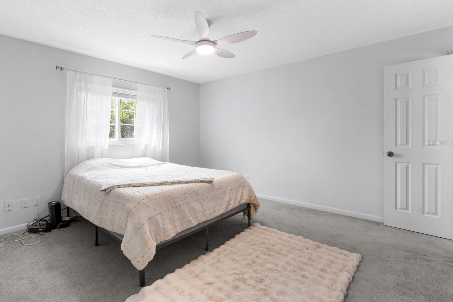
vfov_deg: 70.4
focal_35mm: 17
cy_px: 143
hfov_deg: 93.2
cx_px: 215
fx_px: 214
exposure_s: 1/1.25
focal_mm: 16
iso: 200
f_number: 9
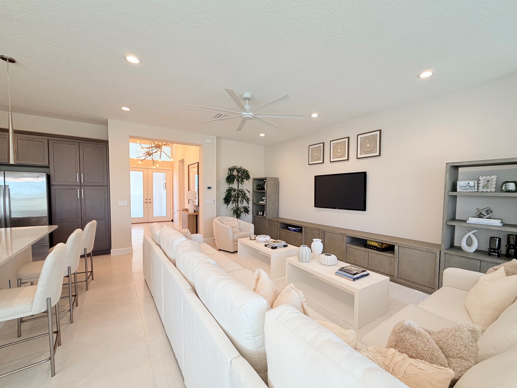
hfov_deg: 98.1
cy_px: 202
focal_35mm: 15
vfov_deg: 81.7
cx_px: 274
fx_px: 224
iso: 100
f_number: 2.2
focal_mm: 2.22
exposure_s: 1/120
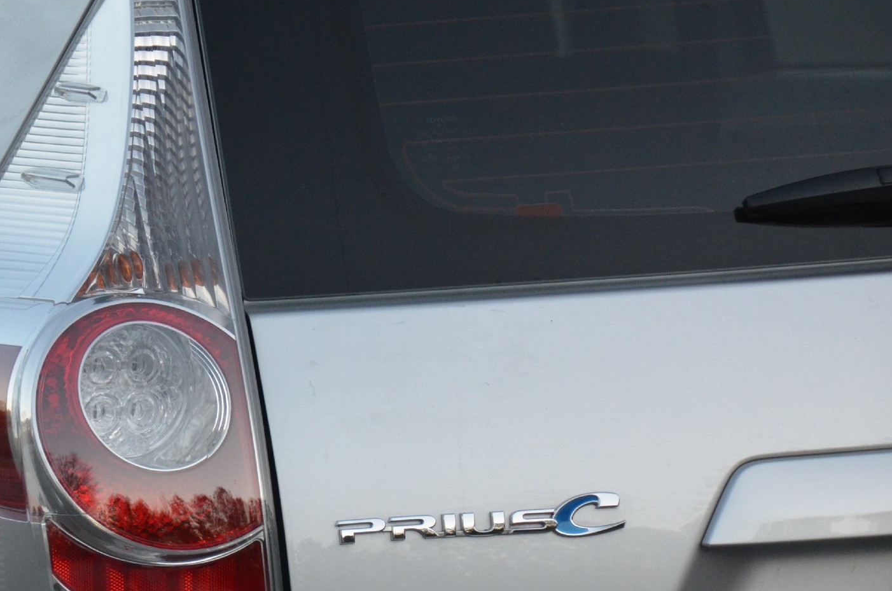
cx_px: 143
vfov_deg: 4.3
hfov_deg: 6.4
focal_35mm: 321
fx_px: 7938
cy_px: 375
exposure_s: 1/500
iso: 1400
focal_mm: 120
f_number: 5.3
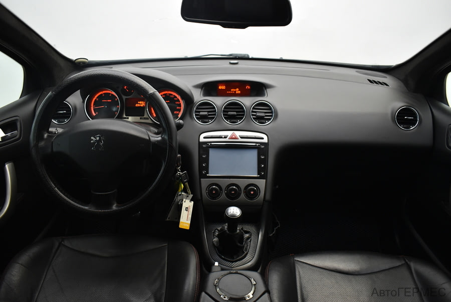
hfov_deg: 67.3
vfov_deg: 48.0
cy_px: 151
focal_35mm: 27
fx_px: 339
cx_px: 226
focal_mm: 18
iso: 1100
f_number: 3.5
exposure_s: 1/30
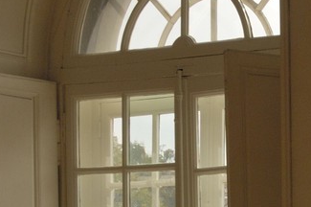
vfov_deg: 10.4
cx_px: 759
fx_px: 1083
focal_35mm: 125
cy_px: 334
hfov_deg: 12.6
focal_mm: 17
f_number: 6.3
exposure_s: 1/320
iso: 200
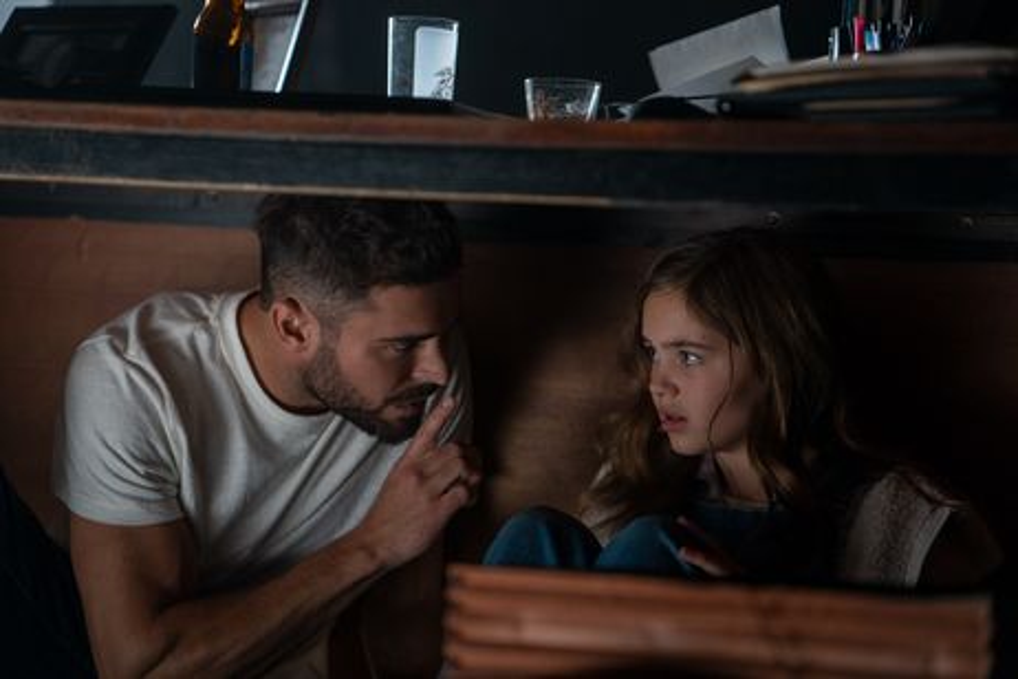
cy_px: 340
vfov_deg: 16.1
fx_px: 2403
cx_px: 509
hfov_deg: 23.9
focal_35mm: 85
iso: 3200
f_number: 2.2
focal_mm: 85
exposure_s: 1/100
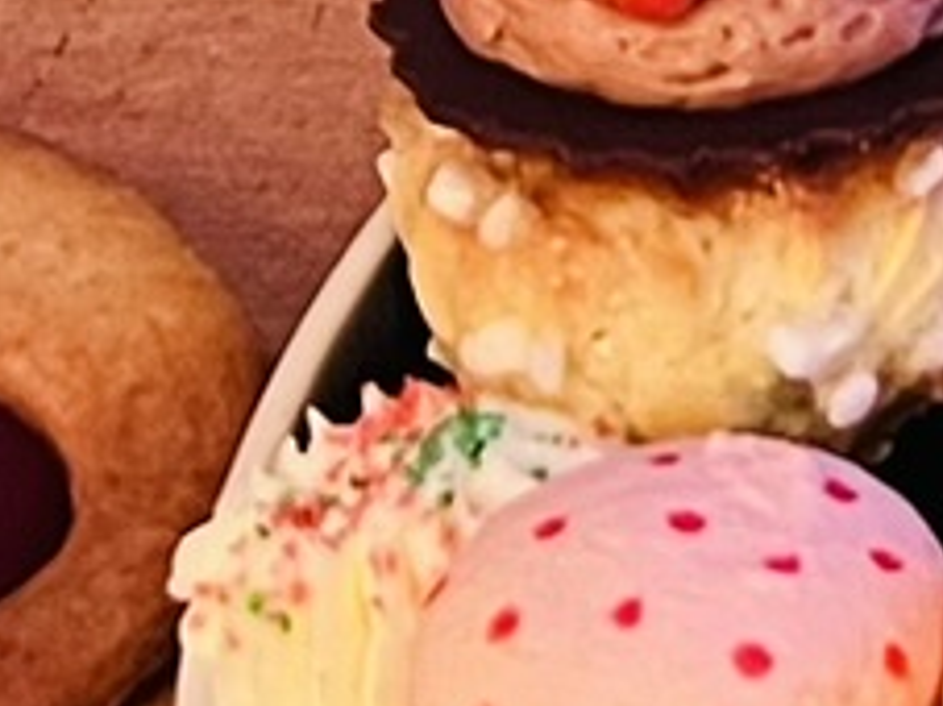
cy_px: -2064
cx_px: 2015
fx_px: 6398
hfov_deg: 8.0
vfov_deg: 5.5
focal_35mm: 235
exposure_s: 1/30
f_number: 1.5
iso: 500
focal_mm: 5.7
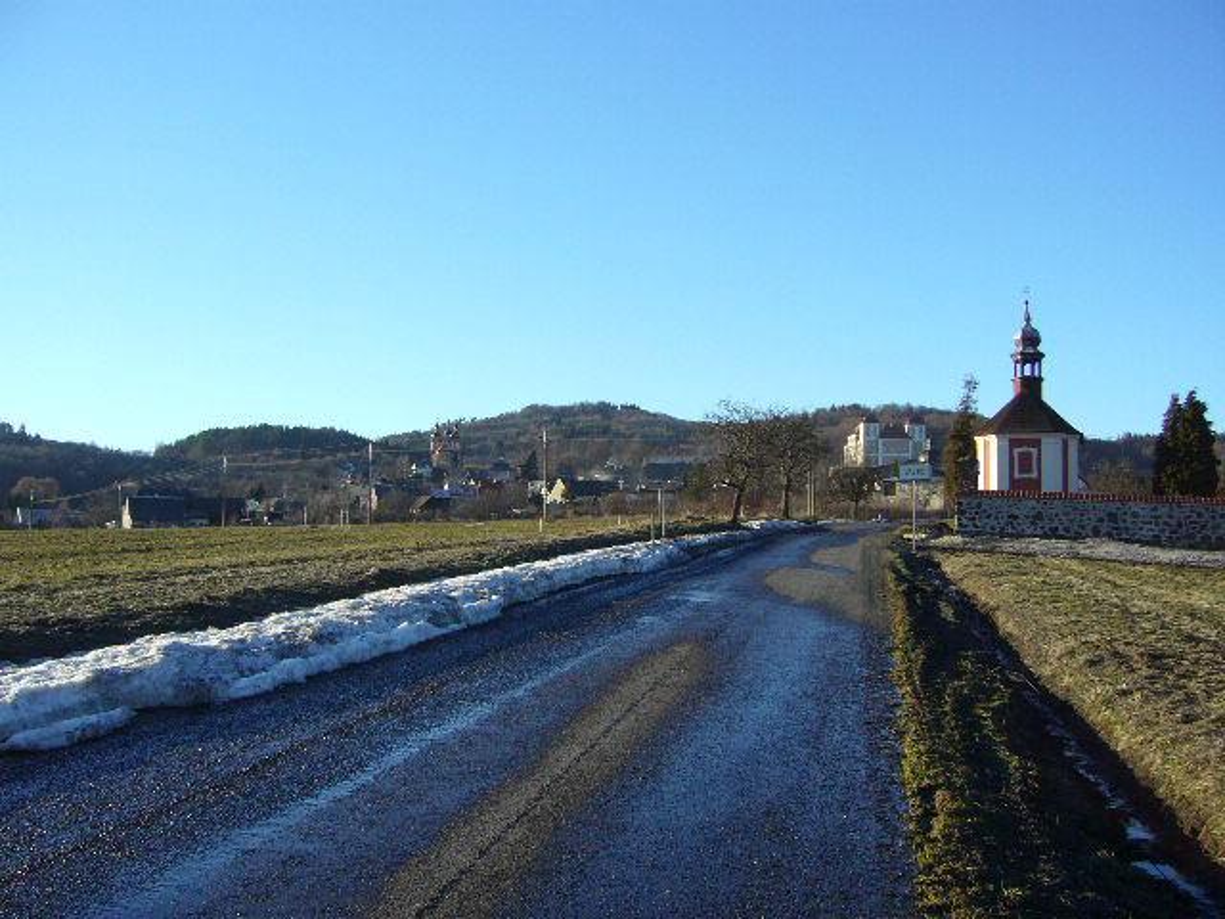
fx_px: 1239
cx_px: 612
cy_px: 460
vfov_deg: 40.7
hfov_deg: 52.6
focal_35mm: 35
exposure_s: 1/250
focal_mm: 5.8
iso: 100
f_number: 5.6
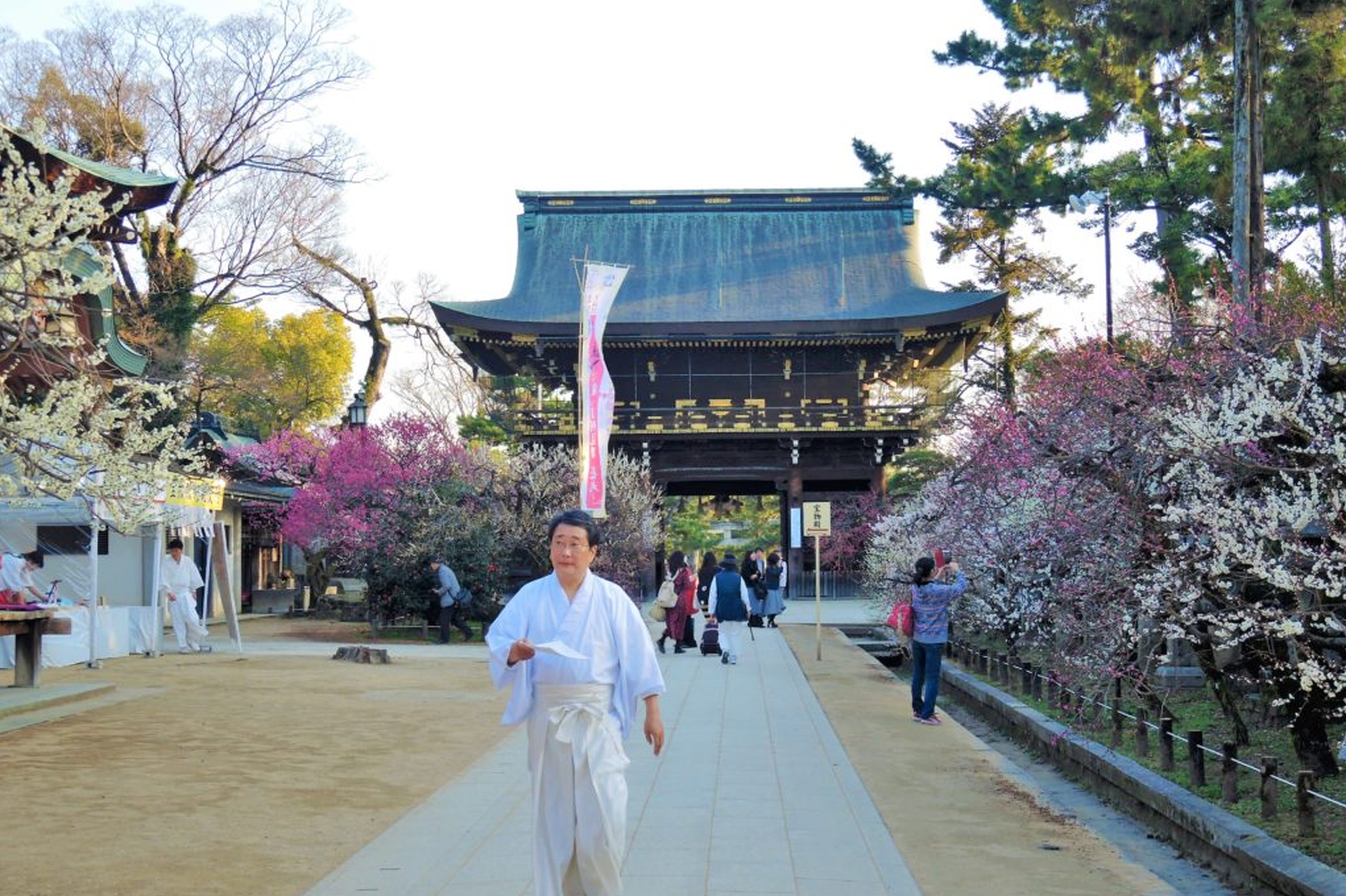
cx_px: 672
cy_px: 459
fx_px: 1794
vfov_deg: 28.1
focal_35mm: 48
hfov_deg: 41.1
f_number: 2.5
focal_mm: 9.9
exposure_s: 1/50
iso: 110
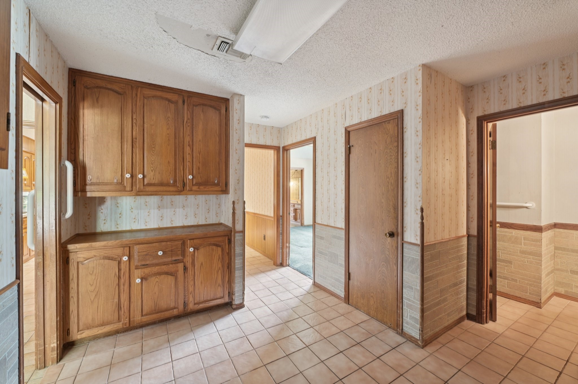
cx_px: 289
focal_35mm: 14
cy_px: 192
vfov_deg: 81.1
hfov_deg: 104.3
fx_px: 225
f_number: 8
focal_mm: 14
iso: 400
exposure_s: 1/2.5
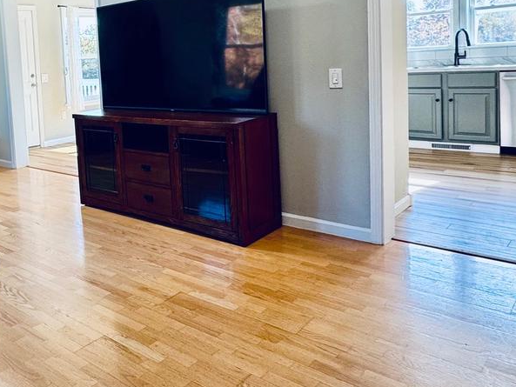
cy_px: 97
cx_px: 72
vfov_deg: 40.6
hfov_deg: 49.3
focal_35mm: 34
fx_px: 507
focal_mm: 2.22
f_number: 2.2
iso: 100
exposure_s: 1/120
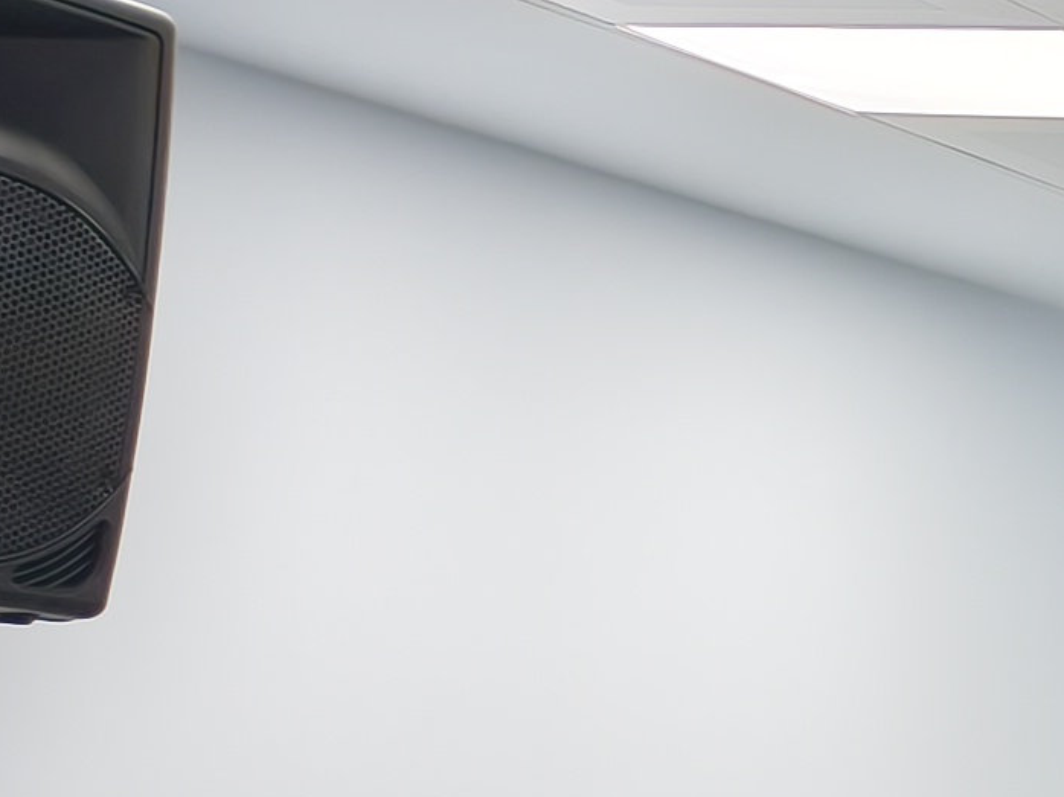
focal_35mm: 135
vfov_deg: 10.8
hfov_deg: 10.7
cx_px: 3081
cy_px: 1000
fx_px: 4148
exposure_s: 1/115
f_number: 1.62
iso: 250
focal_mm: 6.45
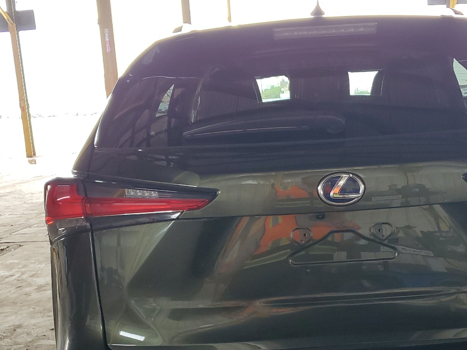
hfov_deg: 40.5
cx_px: 324
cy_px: 253
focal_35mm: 46
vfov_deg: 31.1
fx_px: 621
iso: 63
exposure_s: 1/120
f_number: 1.5
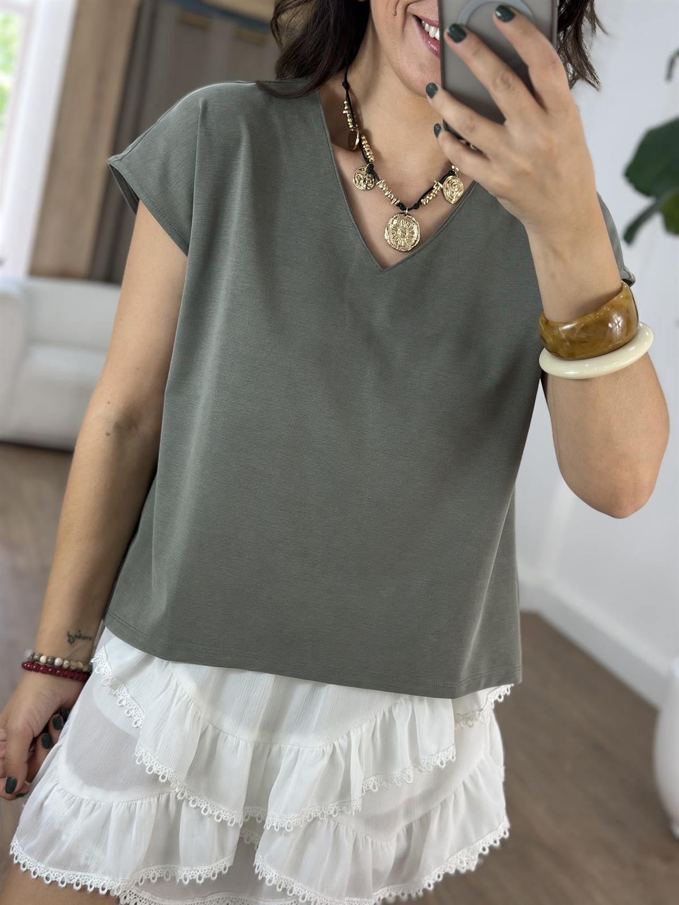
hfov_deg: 30.3
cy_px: 452
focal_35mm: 48
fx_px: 1255
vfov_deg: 39.7
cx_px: 340
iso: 64
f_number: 1.78
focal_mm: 6.86
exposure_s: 1/100
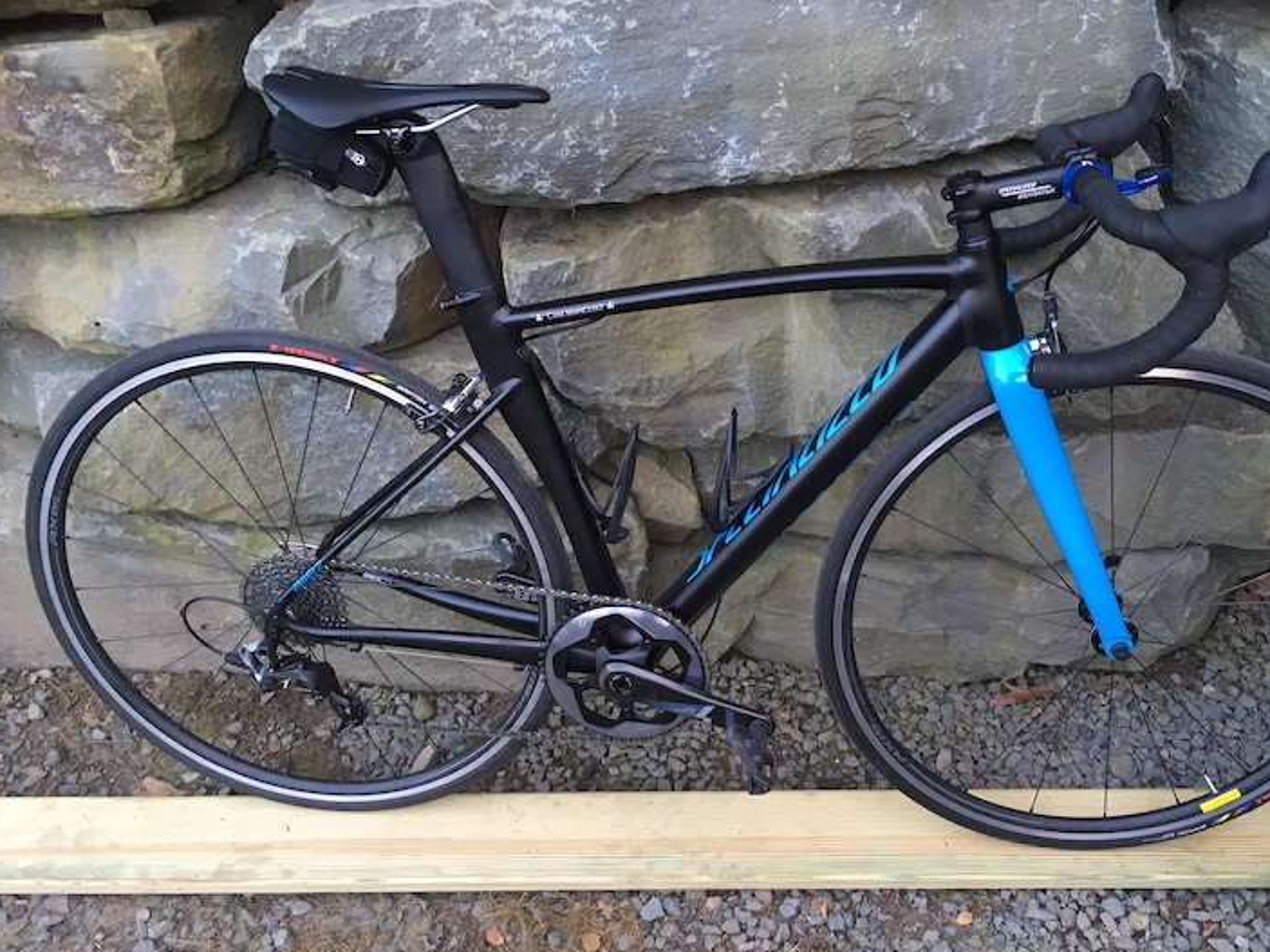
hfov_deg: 55.2
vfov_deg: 42.9
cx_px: 712
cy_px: 509
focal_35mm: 33
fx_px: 1211
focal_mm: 4.15
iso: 50
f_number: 2.2
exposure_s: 1/30
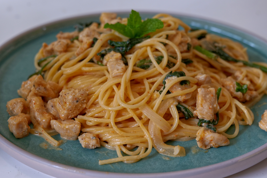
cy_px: 89
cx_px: 134
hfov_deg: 33.4
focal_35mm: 60
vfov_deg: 22.6
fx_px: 445
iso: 800
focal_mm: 60
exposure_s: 1/80
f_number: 7.1
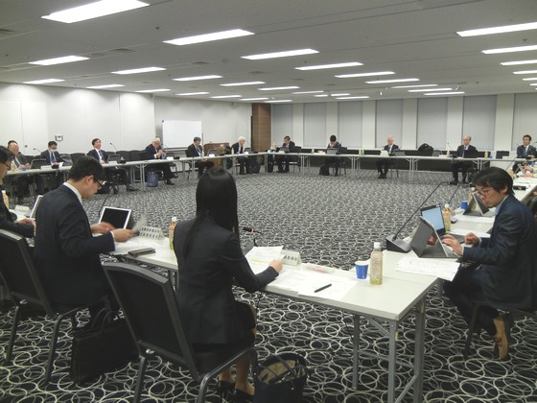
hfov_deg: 60.0
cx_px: 268
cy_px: 202
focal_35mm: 30
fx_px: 465
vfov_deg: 46.8
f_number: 3.5
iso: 247
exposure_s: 1/30
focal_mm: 5.4
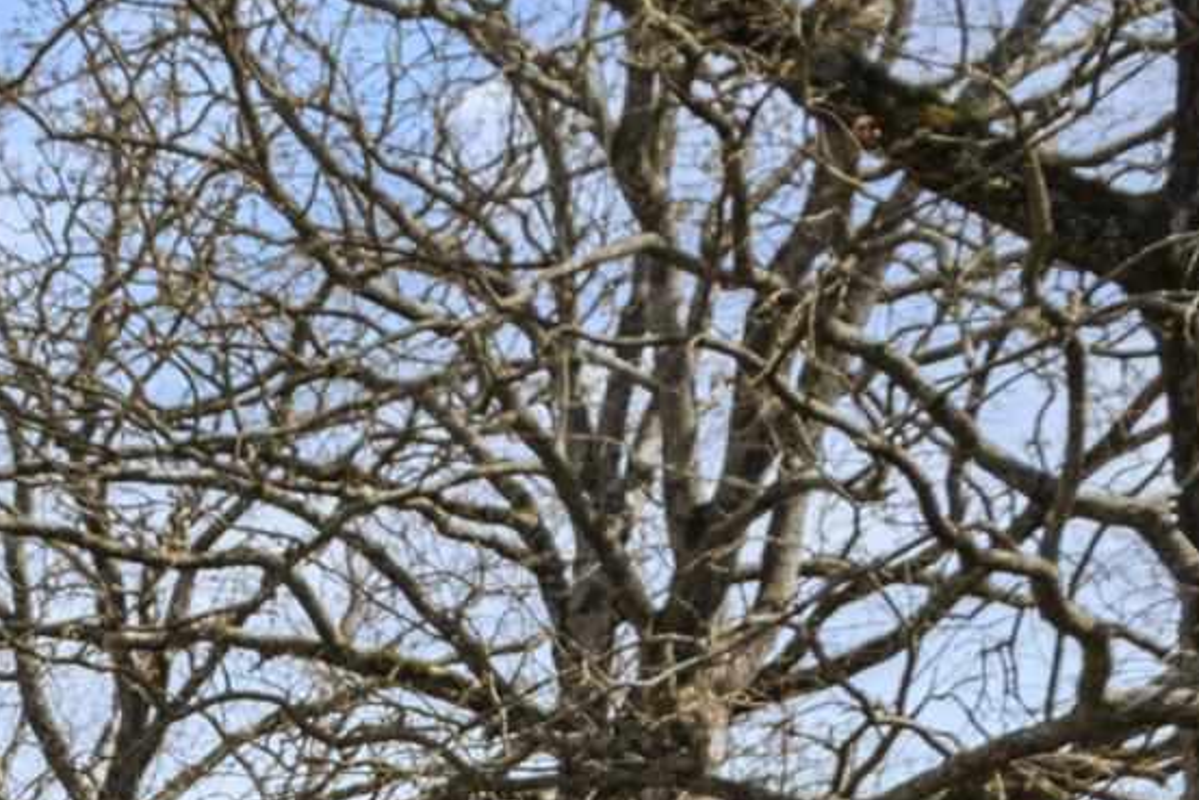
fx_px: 4364
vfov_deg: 9.8
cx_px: -1227
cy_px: 1523
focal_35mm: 131
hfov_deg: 13.4
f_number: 8
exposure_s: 1/125
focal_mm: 19.1
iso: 400
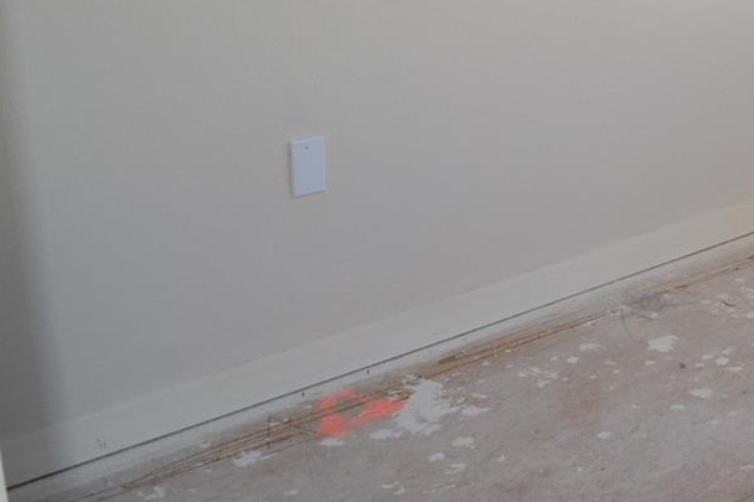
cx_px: 946
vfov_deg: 18.4
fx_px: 1487
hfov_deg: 25.1
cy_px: -68
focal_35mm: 71
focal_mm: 18
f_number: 4
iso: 400
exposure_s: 1/125
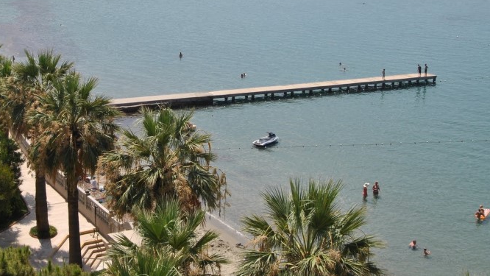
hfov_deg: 32.2
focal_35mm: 65
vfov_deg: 18.5
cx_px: 195
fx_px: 845
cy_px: 84
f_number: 9
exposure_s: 1/320
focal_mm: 24
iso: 100
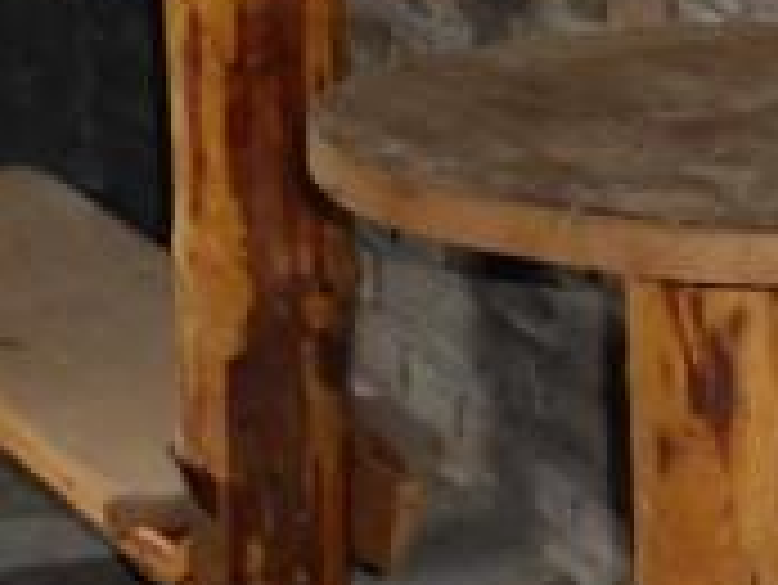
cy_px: -212
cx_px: 1722
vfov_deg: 9.8
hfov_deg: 11.5
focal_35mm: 148
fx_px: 3329
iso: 320
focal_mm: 4.5
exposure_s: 1/30
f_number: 3.4
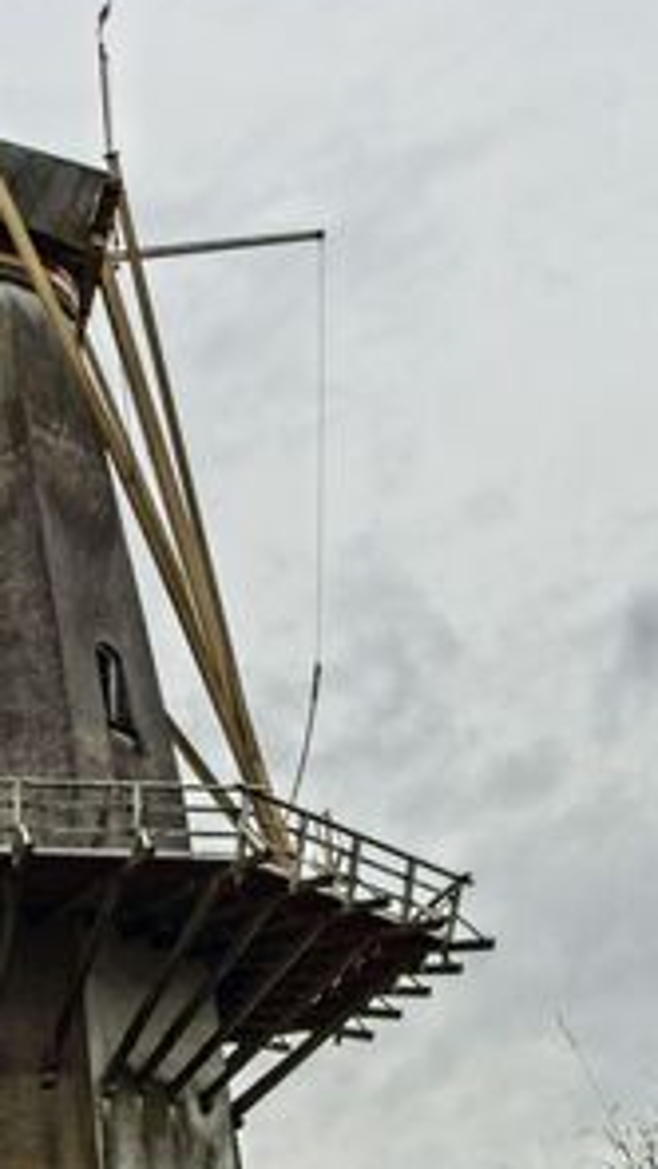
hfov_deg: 11.7
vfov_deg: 20.7
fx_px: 3194
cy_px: 682
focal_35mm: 103
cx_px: 24
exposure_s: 1/250
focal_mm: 28
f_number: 8
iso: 100
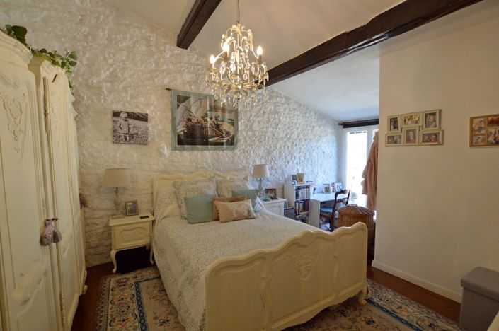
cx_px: 250
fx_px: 208
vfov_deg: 77.2
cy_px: 166
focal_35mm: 15
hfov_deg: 100.5
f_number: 4
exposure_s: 1/60
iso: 400
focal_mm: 10
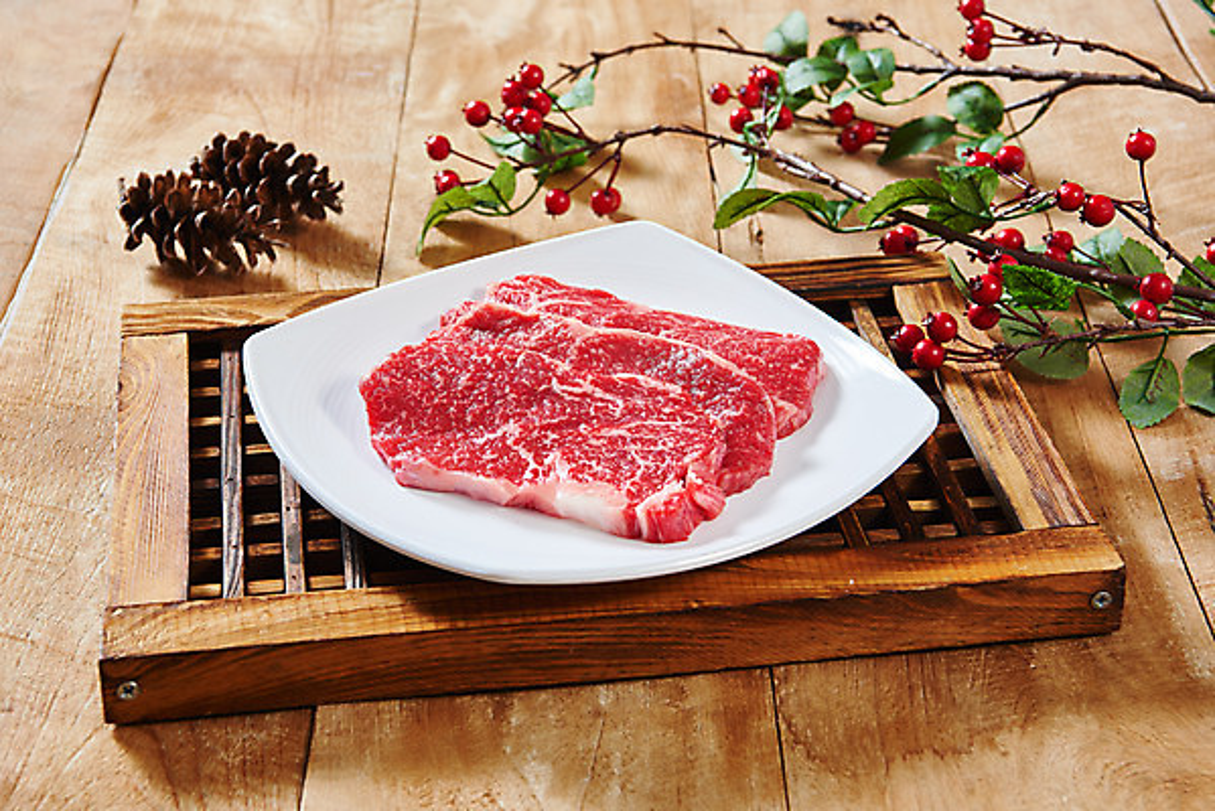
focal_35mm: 70
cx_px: 608
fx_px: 2364
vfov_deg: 19.5
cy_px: 406
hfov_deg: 28.8
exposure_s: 1/125
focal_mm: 70
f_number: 9
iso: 100
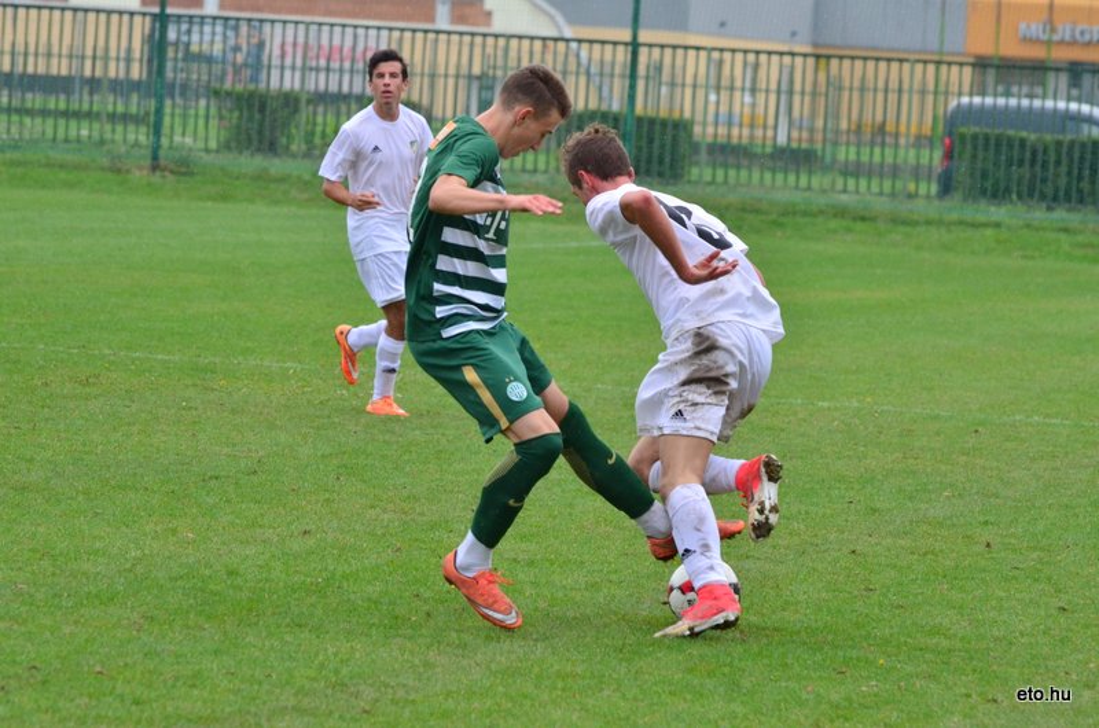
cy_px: 364
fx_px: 8455
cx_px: 550
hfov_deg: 7.4
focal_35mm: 278
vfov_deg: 4.9
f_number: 7.1
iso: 1000
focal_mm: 185
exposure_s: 1/1000
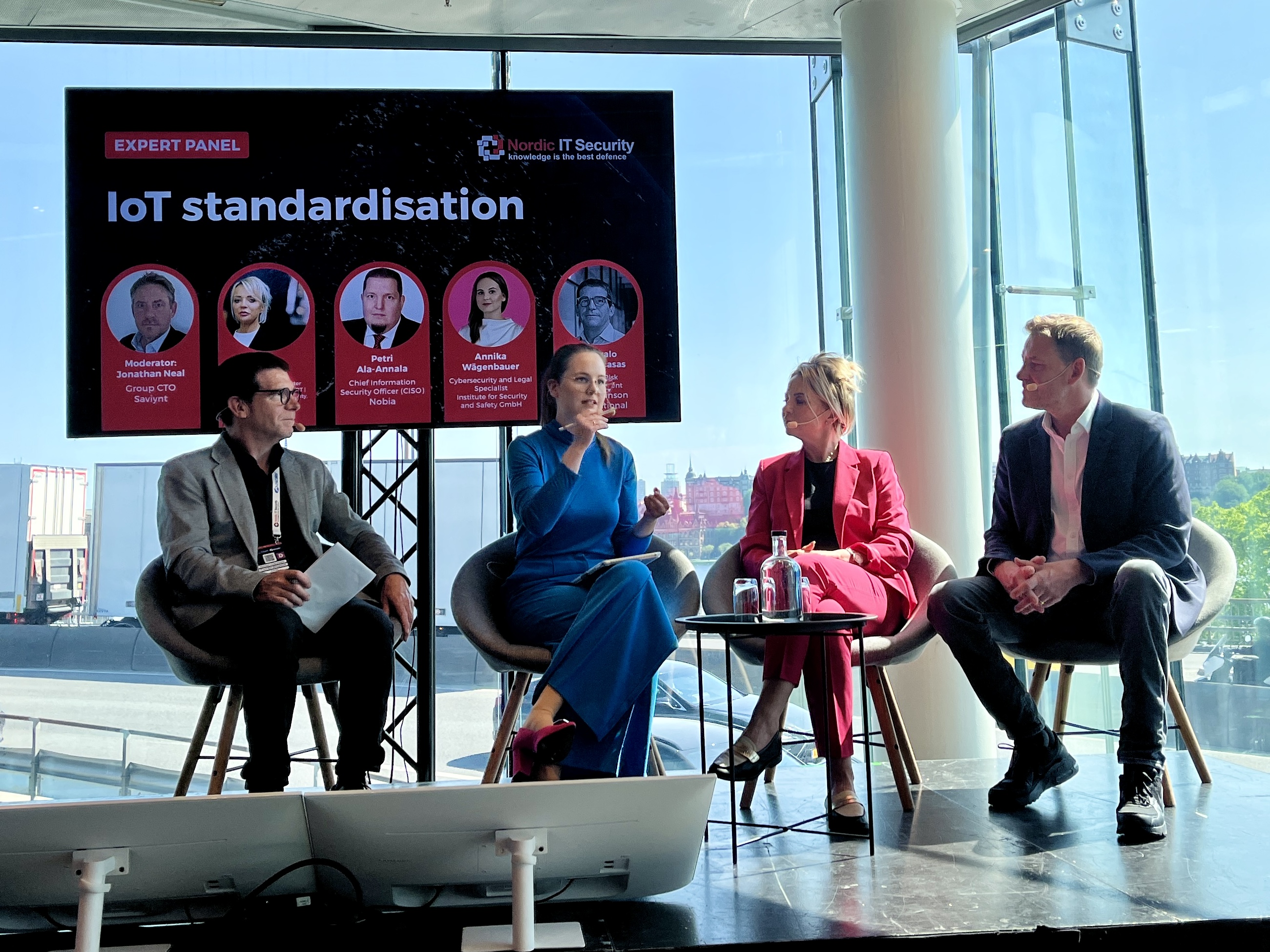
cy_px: 476
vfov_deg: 53.1
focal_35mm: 26
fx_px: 954
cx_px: 635
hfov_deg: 67.3
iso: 50
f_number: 1.6
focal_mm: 5.1
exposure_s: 1/1140
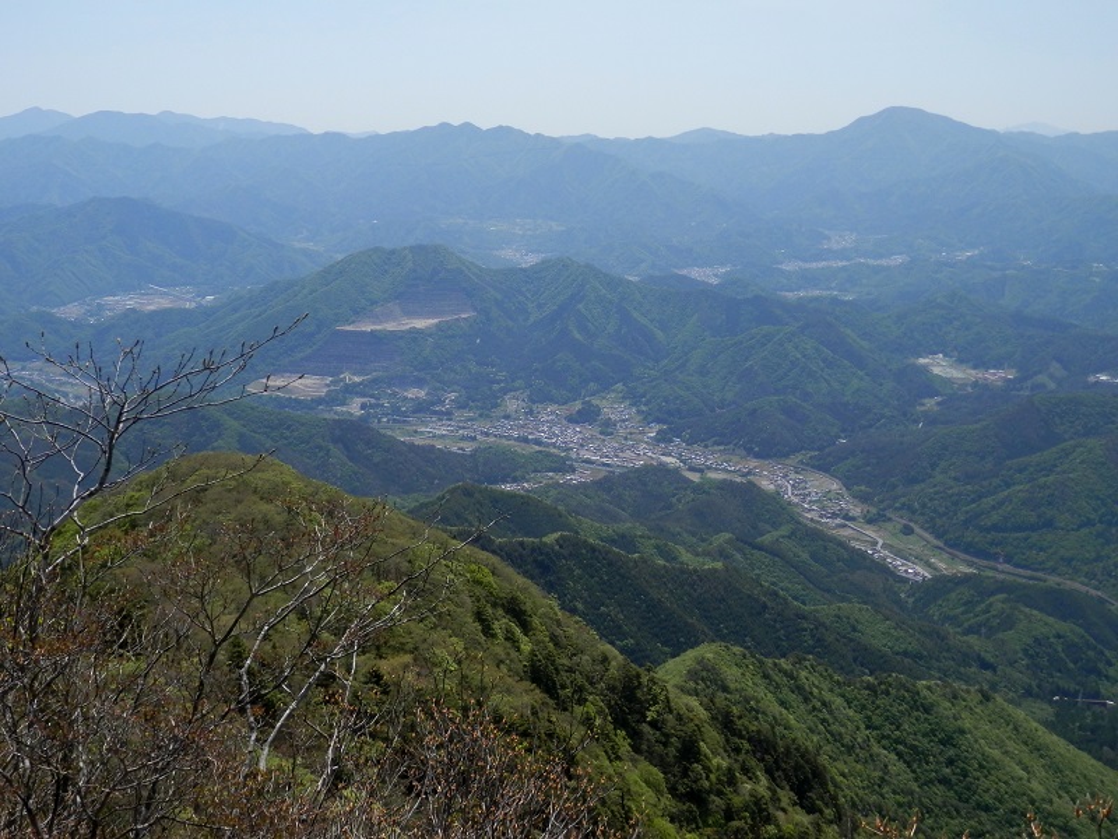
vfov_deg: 36.0
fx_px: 1292
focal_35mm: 40
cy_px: 420
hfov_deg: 46.8
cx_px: 559
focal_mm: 7.3
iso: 100
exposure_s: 1/125
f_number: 10.4
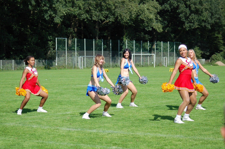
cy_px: 74
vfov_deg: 13.0
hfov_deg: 19.5
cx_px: 112
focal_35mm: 105
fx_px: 655
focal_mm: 70
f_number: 5
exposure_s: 1/1250
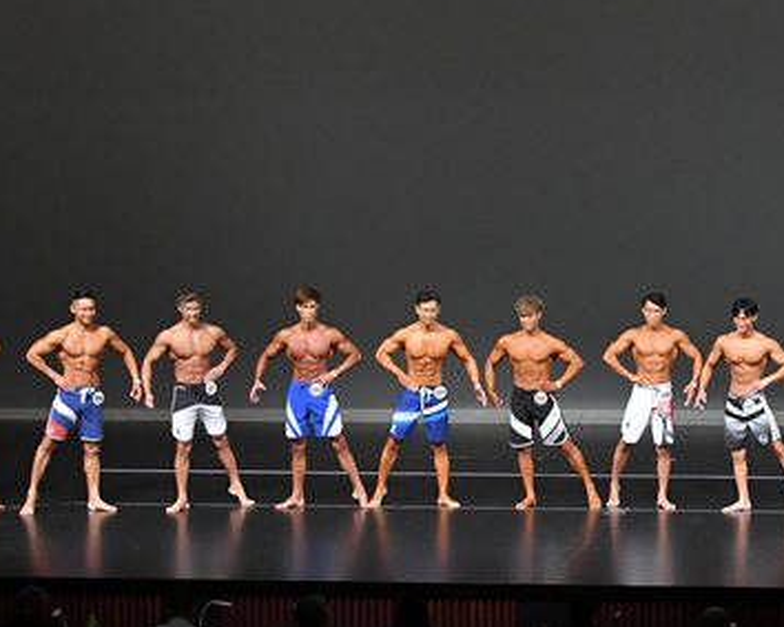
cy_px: 288
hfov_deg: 13.0
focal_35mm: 148
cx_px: 626
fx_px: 3433
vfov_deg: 10.4
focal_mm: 48
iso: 4000
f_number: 5.6
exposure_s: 1/400
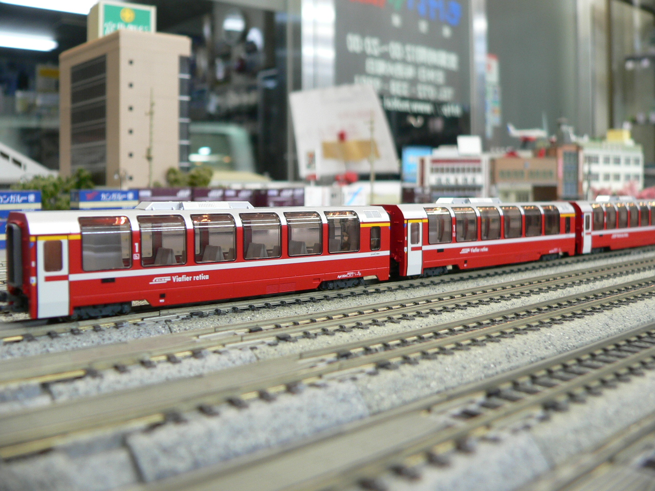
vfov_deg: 39.7
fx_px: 681
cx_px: 328
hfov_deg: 51.4
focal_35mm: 36
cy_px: 246
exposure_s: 1/6
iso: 100
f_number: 2.8
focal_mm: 6
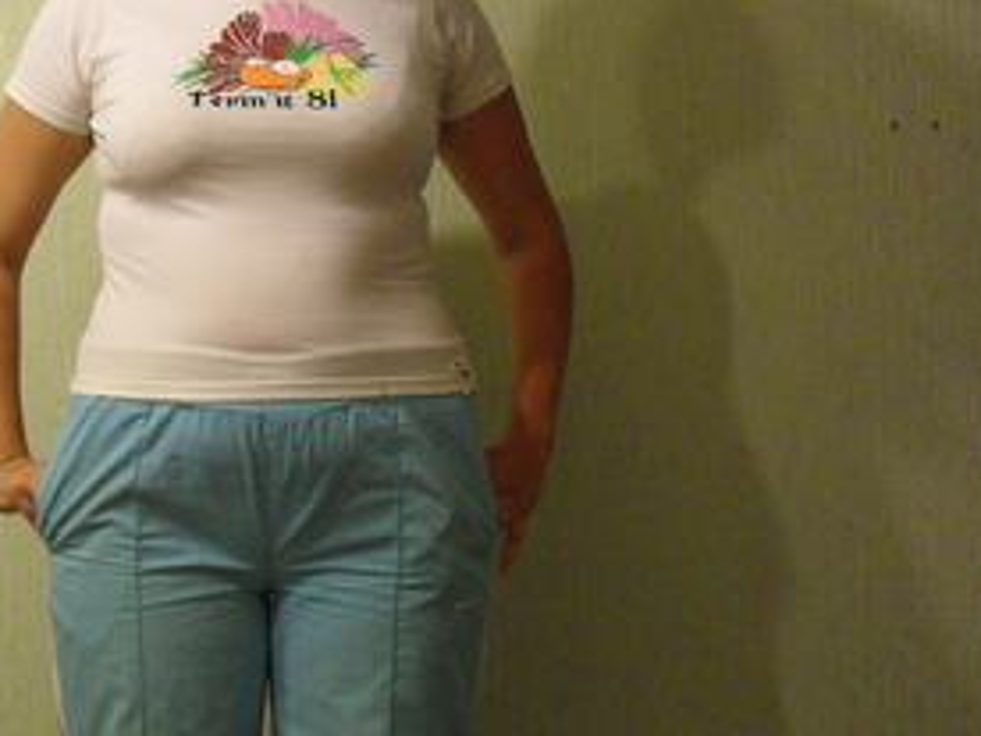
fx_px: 1757
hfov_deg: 30.6
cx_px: 231
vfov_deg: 23.4
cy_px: 540
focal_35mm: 62
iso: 200
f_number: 2.8
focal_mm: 6.3
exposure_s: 1/15
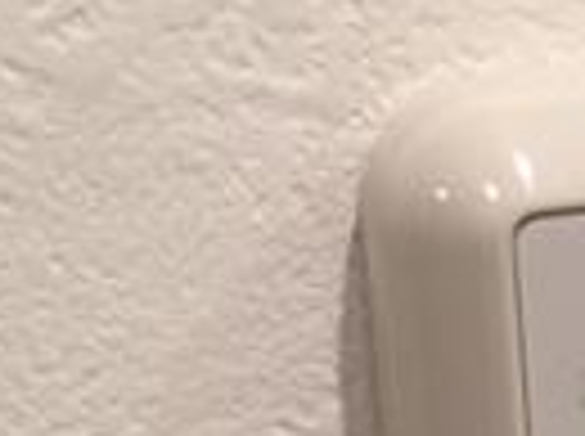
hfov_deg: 12.7
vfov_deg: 10.2
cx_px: 1017
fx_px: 2412
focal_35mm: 143
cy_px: 530
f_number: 2.2
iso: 64
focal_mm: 4.15
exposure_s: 1/33
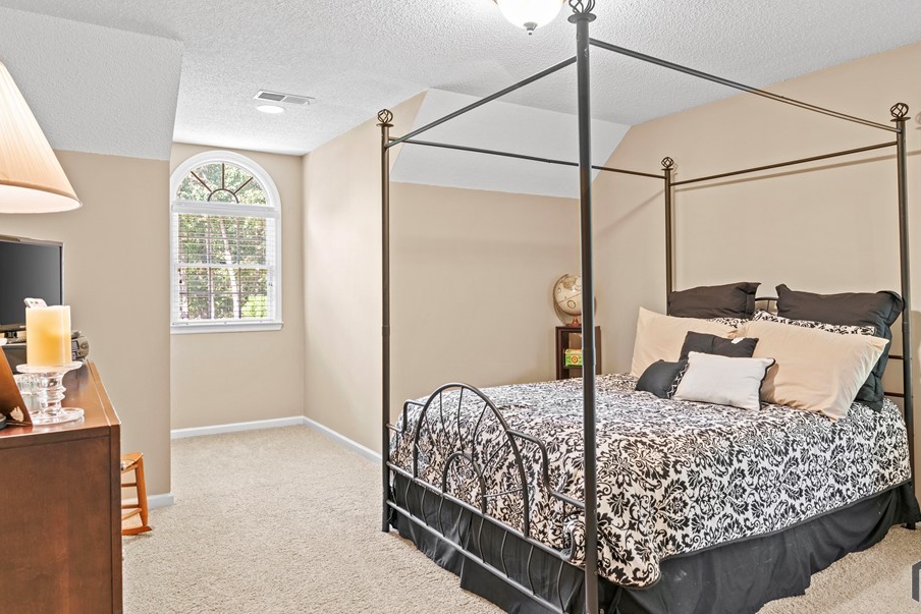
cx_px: 501
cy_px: 288
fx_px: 614
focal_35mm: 24
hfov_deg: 73.6
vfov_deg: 53.1
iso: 200
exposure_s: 1.6
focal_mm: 20
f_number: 8
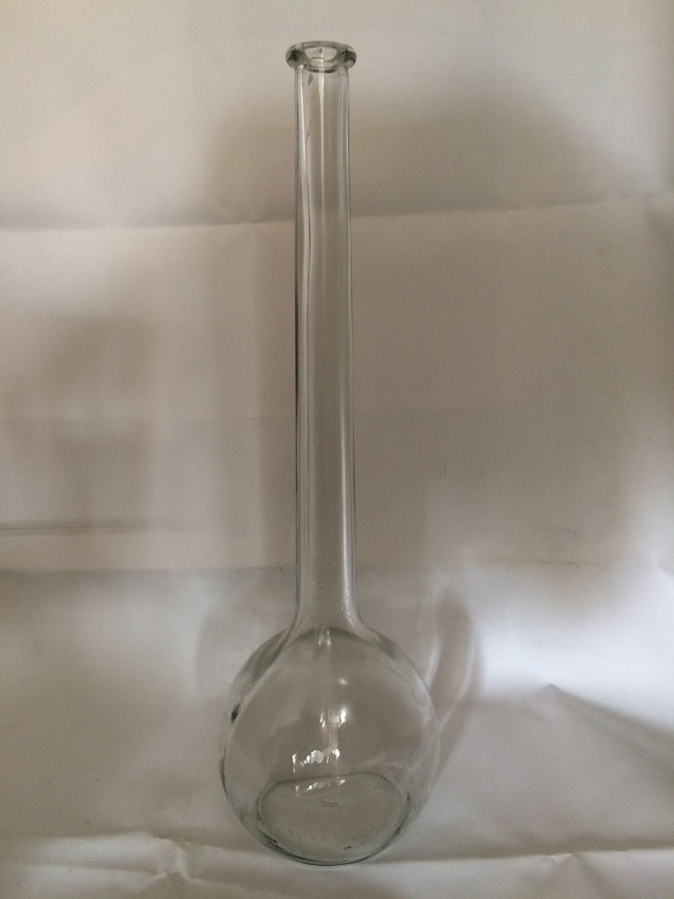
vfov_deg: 61.7
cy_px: 450
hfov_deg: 48.2
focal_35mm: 29
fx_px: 753
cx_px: 337
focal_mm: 4.15
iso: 125
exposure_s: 1/33
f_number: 2.2
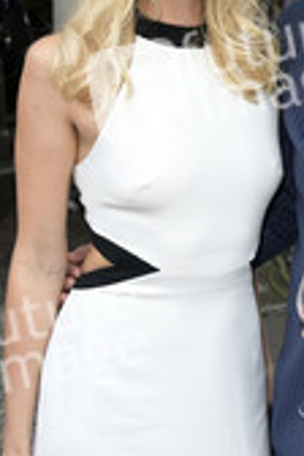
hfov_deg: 16.5
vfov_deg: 25.1
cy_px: 214
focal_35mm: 81
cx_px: 304
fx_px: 1026
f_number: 4.5
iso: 1600
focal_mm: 34
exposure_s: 1/40
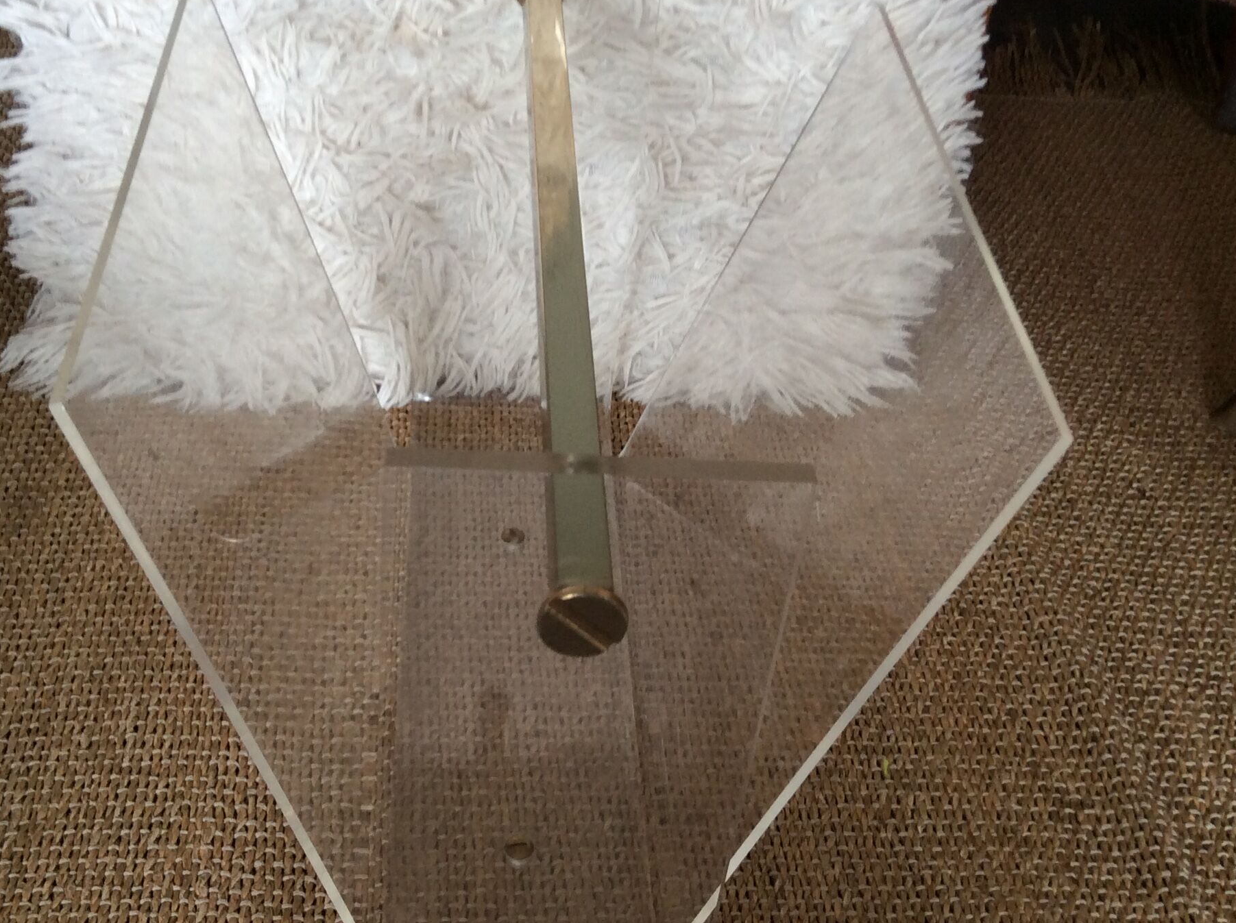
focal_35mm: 46
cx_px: 569
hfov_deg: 41.3
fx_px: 1640
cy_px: 491
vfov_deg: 31.4
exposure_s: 1/25
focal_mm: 3.3
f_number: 2.4
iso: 50
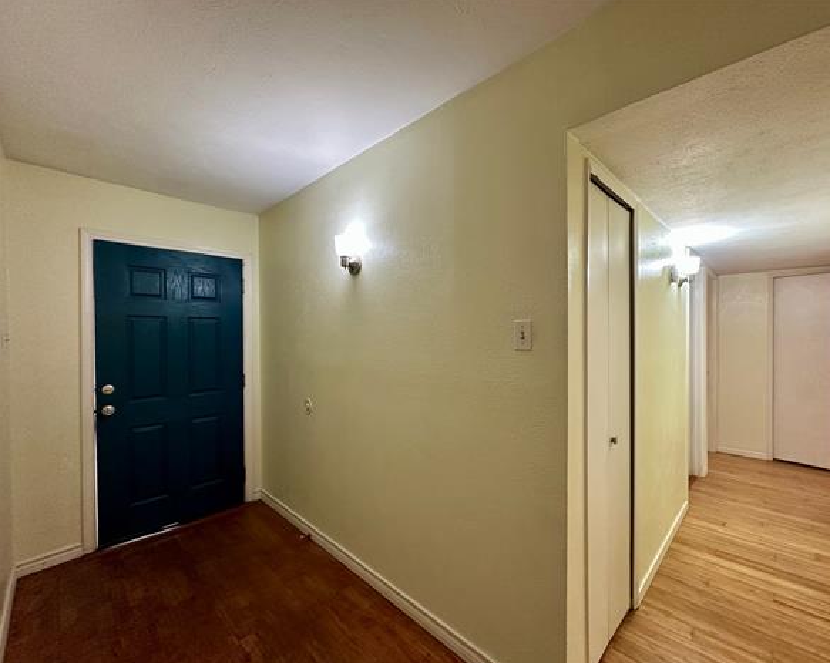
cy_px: 337
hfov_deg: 96.8
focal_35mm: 15
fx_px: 368
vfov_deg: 84.0
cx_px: 431
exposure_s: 1/60
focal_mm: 2.22
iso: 250
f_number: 2.2
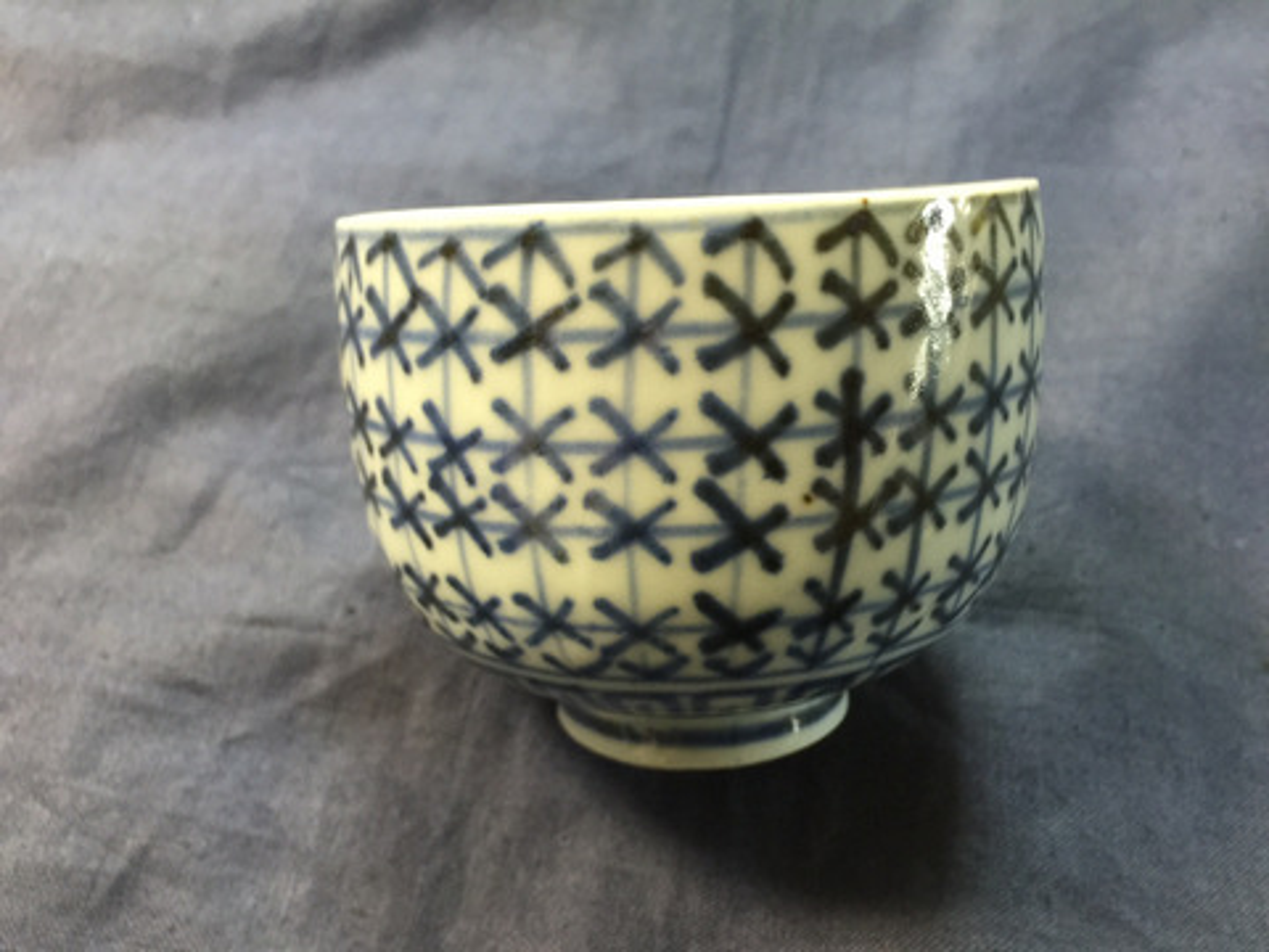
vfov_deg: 48.2
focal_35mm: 29
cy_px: 476
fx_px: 1063
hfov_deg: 61.7
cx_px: 634
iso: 100
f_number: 2.2
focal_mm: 4.15
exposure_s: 1/10
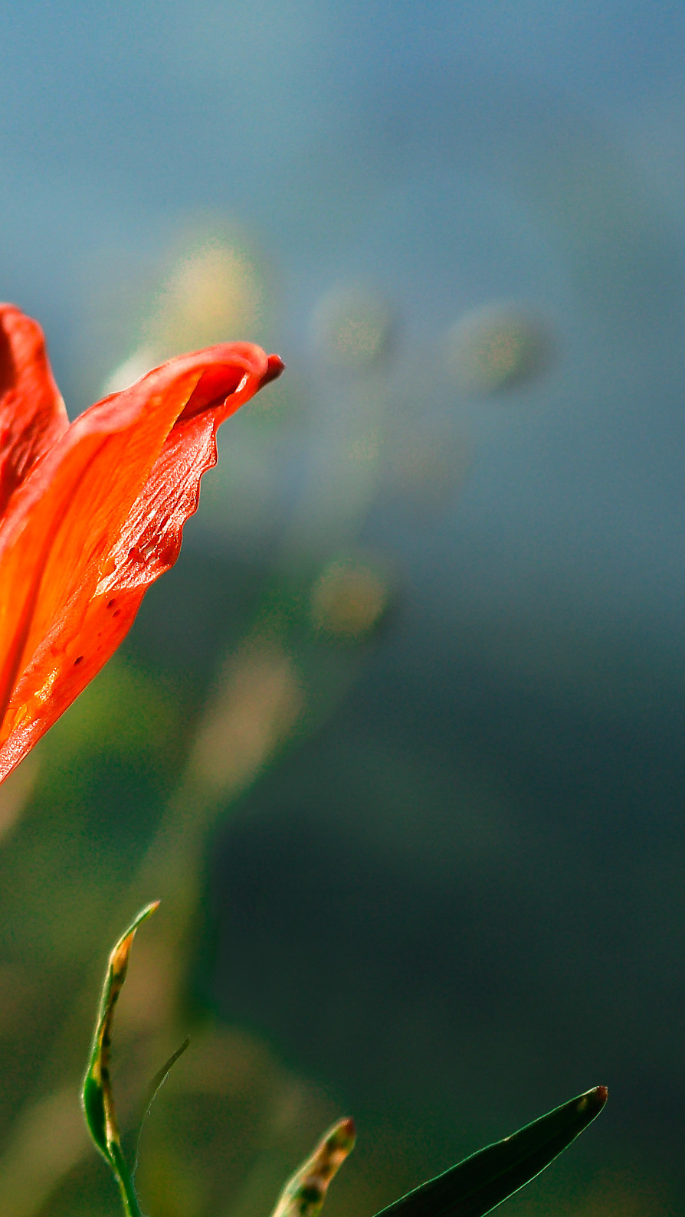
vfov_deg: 13.0
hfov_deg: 7.3
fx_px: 5359
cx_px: -121
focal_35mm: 166
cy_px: 608
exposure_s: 1/500
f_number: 5.6
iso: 200
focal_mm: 70
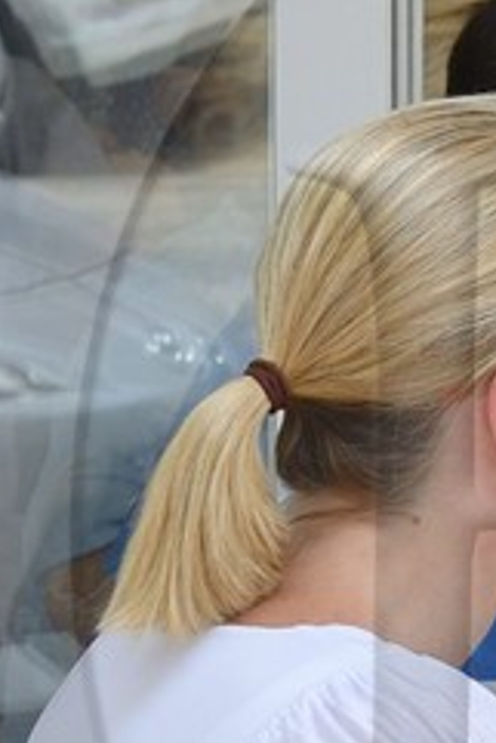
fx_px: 8213
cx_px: 921
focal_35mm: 398
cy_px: 536
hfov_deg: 3.4
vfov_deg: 5.2
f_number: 9
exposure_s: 1/250
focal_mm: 60
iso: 400
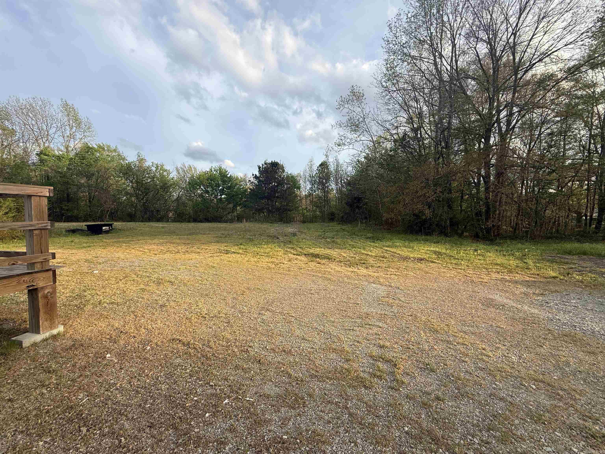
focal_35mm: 14
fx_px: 245
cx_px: 302
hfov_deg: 102.1
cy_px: 227
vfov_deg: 85.7
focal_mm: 2.22
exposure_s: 1/510
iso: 50
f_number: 2.2
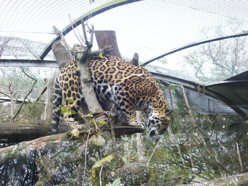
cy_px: 93
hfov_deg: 42.1
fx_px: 322
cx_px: 124
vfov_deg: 32.2
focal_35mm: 45
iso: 348
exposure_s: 1/147
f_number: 3
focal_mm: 7.6
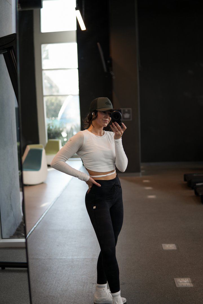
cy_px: 152
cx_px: 102
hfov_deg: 29.9
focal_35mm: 45
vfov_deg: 43.6
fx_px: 381
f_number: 1.4
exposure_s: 1/160
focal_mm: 30
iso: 100
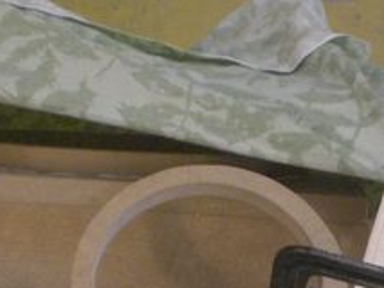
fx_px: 1265
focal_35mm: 114
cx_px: 236
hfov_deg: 17.2
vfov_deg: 12.7
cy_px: 344
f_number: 3.1
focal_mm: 6.3
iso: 400
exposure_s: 1/80
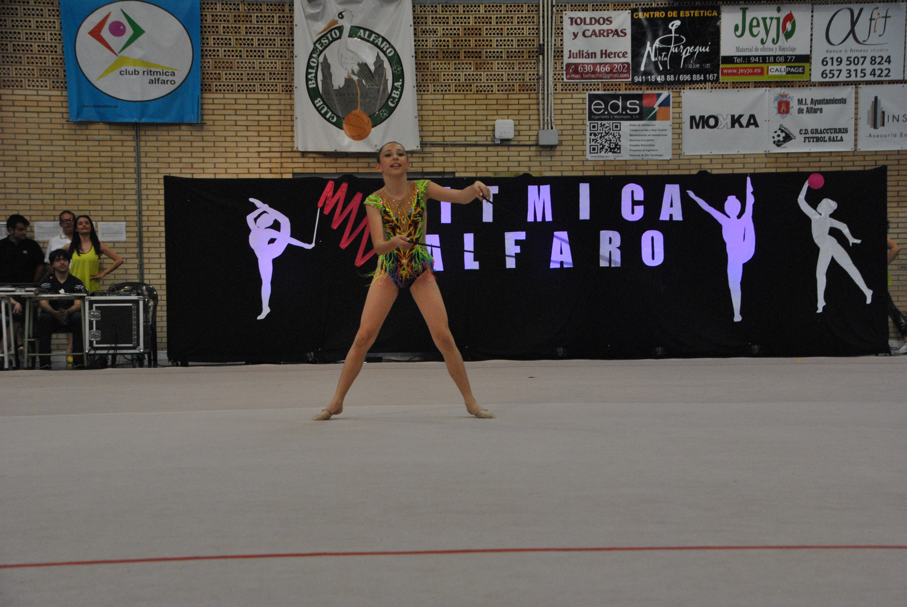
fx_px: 2081
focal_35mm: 82
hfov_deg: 24.6
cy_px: 304
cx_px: 454
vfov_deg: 16.6
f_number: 7.1
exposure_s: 1/200
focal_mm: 55
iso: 800
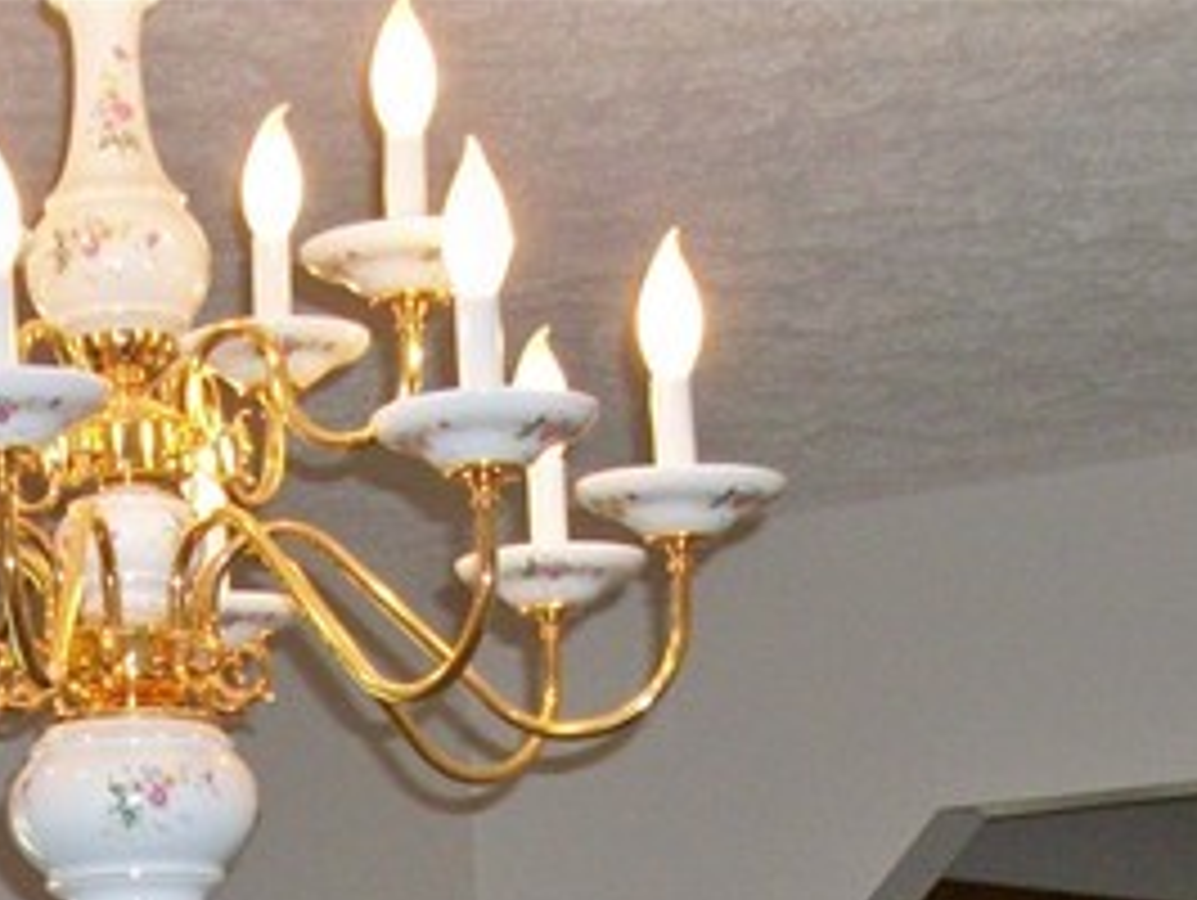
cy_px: 1719
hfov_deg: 15.8
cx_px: 162
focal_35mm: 123
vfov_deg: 11.1
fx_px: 4257
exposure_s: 1/125
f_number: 2.9
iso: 160
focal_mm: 5.7
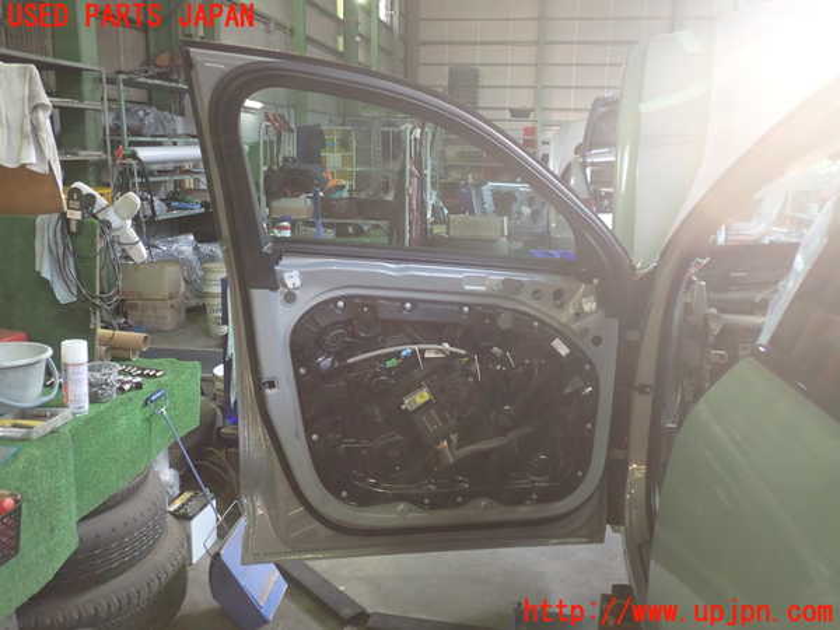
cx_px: 420
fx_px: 728
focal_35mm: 30
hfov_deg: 60.0
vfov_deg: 46.8
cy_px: 315
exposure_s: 1/40
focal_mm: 5.4
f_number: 2.3
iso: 200
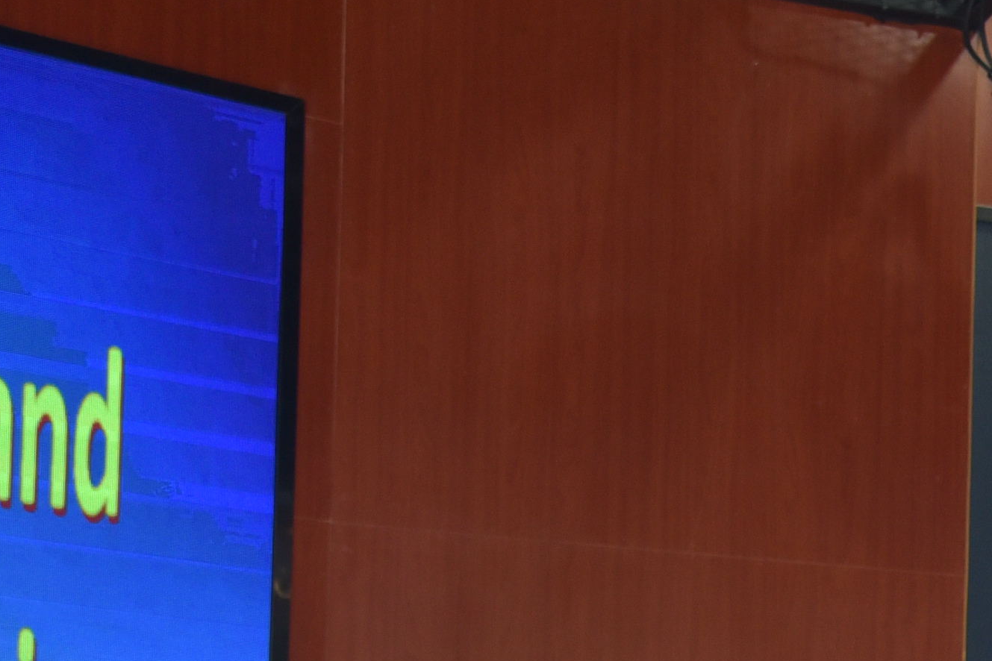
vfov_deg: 10.4
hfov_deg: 14.6
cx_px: 1553
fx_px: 3554
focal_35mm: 129
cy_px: 909
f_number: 5
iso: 800
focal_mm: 38
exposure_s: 1/100
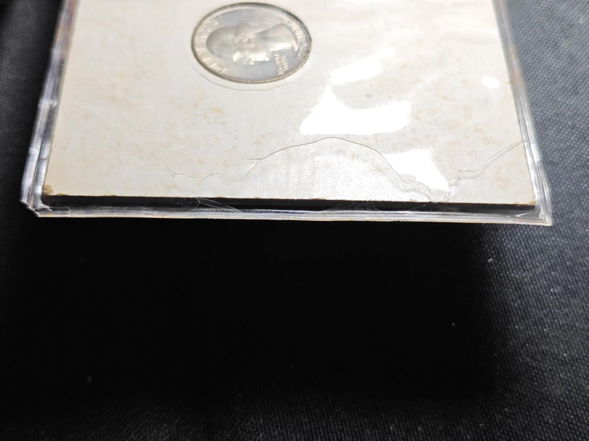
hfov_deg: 38.9
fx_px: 834
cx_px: 294
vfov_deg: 29.7
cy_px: 220
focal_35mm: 49
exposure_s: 1/50
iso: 80
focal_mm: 5.84
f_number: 1.6
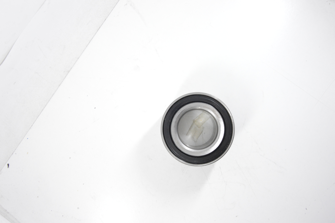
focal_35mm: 36
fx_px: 335
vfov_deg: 36.8
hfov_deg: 53.2
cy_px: 112
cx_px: 168
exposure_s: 1/100
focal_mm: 24
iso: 3200
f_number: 7.1
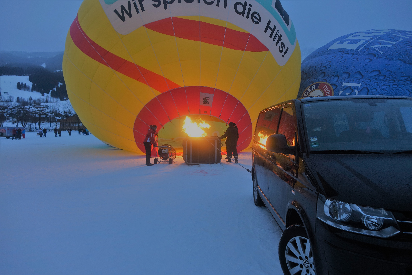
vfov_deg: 53.1
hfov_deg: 73.7
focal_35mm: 24
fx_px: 275
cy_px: 138
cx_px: 206
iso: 125
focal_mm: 8.8
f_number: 2.8
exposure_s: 1/200
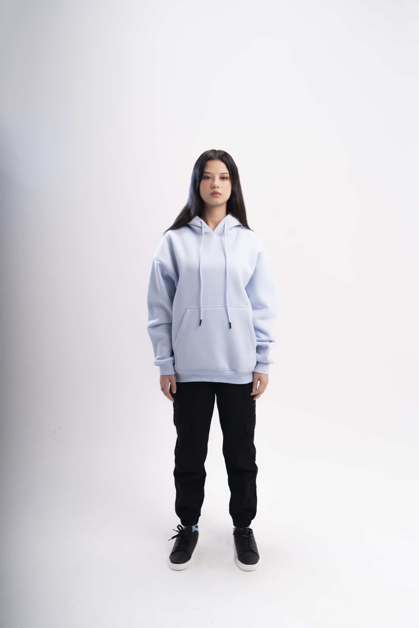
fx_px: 611
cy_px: 314
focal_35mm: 35
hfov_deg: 37.9
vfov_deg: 54.4
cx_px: 210
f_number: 2.8
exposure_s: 1/250
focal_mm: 35
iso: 100
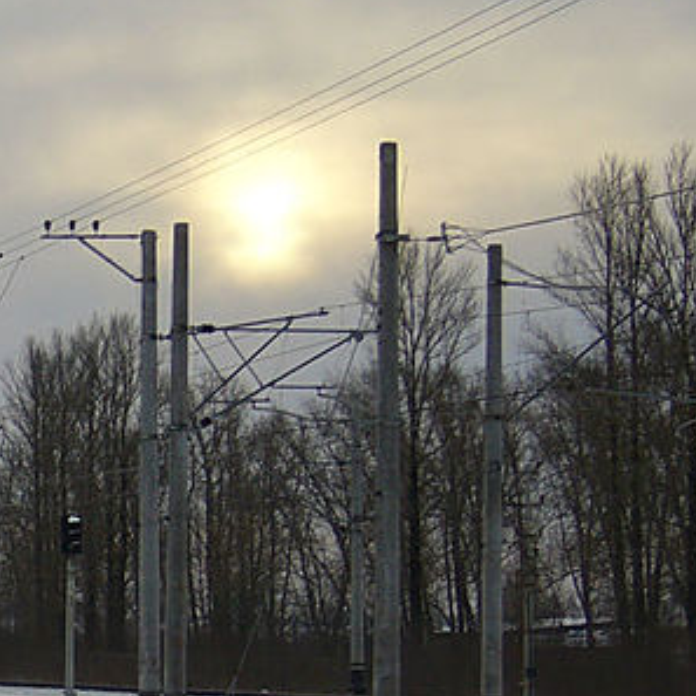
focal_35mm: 169
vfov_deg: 10.3
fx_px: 3844
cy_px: 554
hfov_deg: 10.2
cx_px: -169
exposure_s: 1/250
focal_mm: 10.4
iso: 80
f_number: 3.8
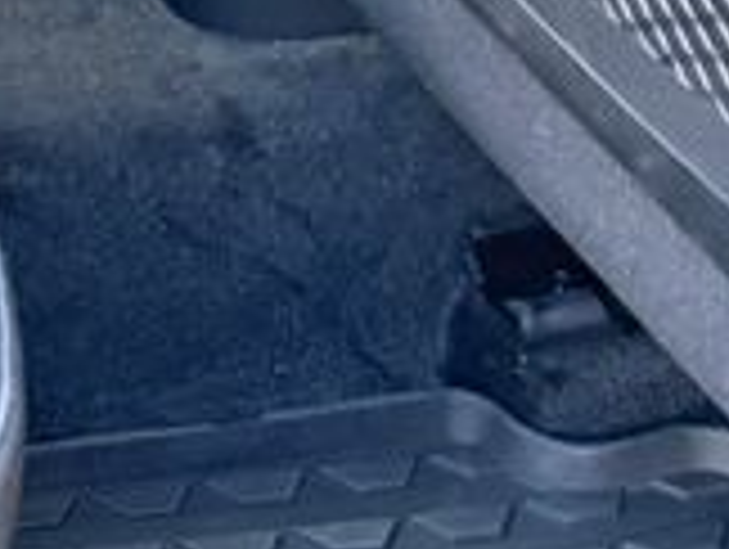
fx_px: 3459
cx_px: -842
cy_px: -630
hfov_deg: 10.7
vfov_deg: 8.5
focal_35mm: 164
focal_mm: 5.96
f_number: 1.6
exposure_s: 1/60
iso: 400
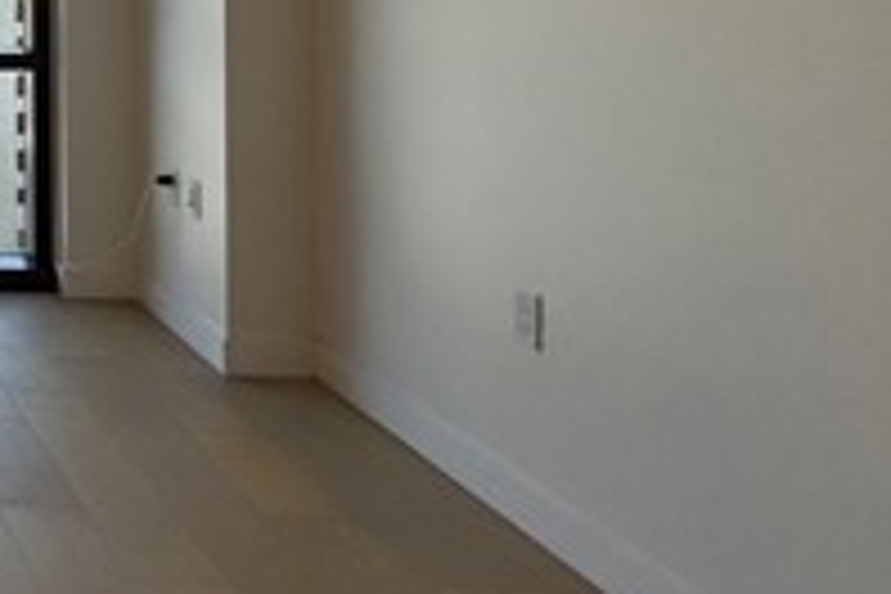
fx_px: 1163
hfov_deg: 28.3
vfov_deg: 26.2
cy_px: -76
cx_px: -432
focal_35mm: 47
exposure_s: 1/619
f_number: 2.2
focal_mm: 2.22
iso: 40
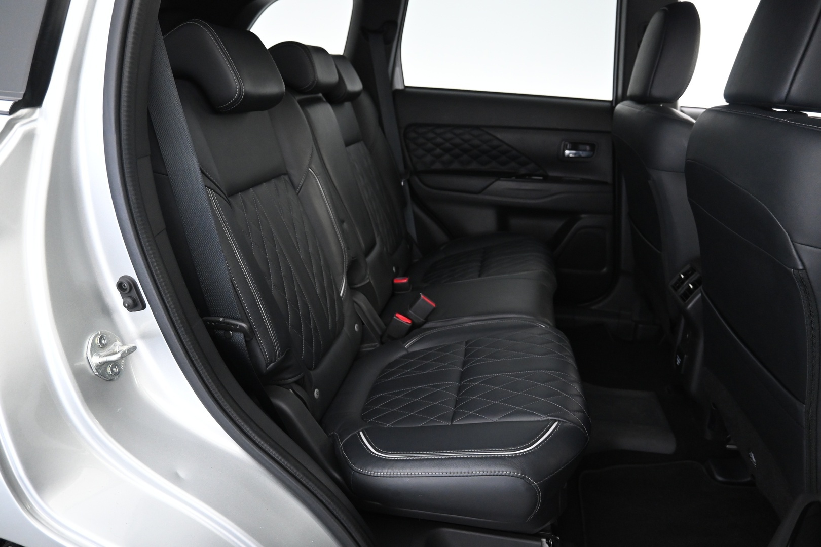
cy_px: 274
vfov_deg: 53.1
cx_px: 410
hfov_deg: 73.7
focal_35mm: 24
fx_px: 547
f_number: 3.5
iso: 2200
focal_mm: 16
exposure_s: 1/25
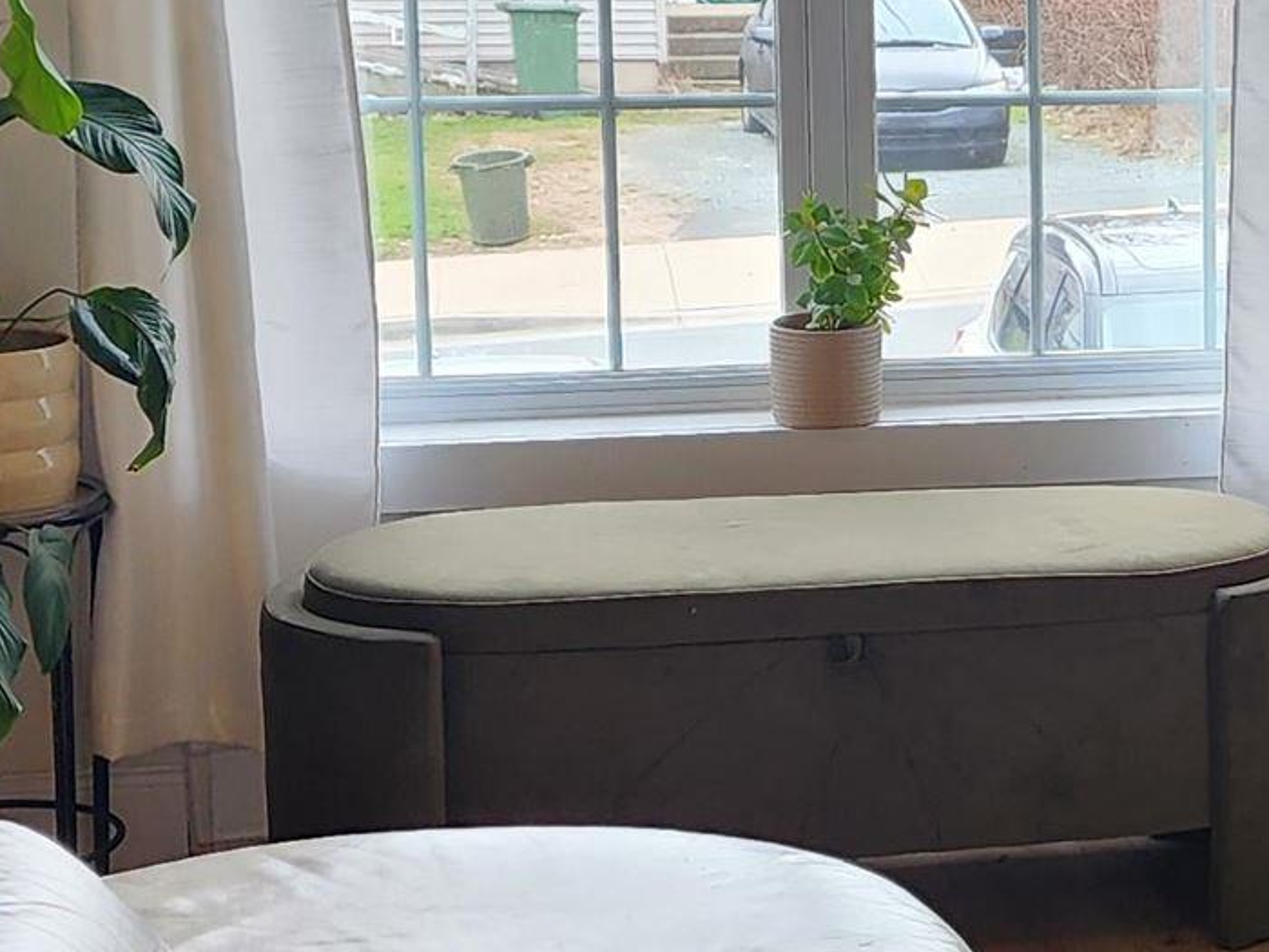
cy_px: 372
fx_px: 3703
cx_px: 1465
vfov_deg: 14.6
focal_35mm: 101
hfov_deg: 18.6
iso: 80
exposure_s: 1/120
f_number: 1.8
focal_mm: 6.4
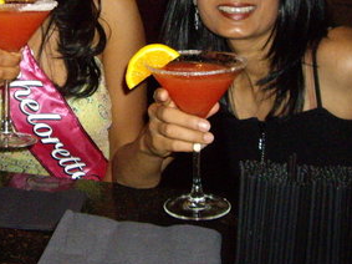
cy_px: 0
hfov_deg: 22.2
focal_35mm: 86
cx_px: 29
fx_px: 874
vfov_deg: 16.8
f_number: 2.7
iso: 400
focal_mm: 6.2
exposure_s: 1/40
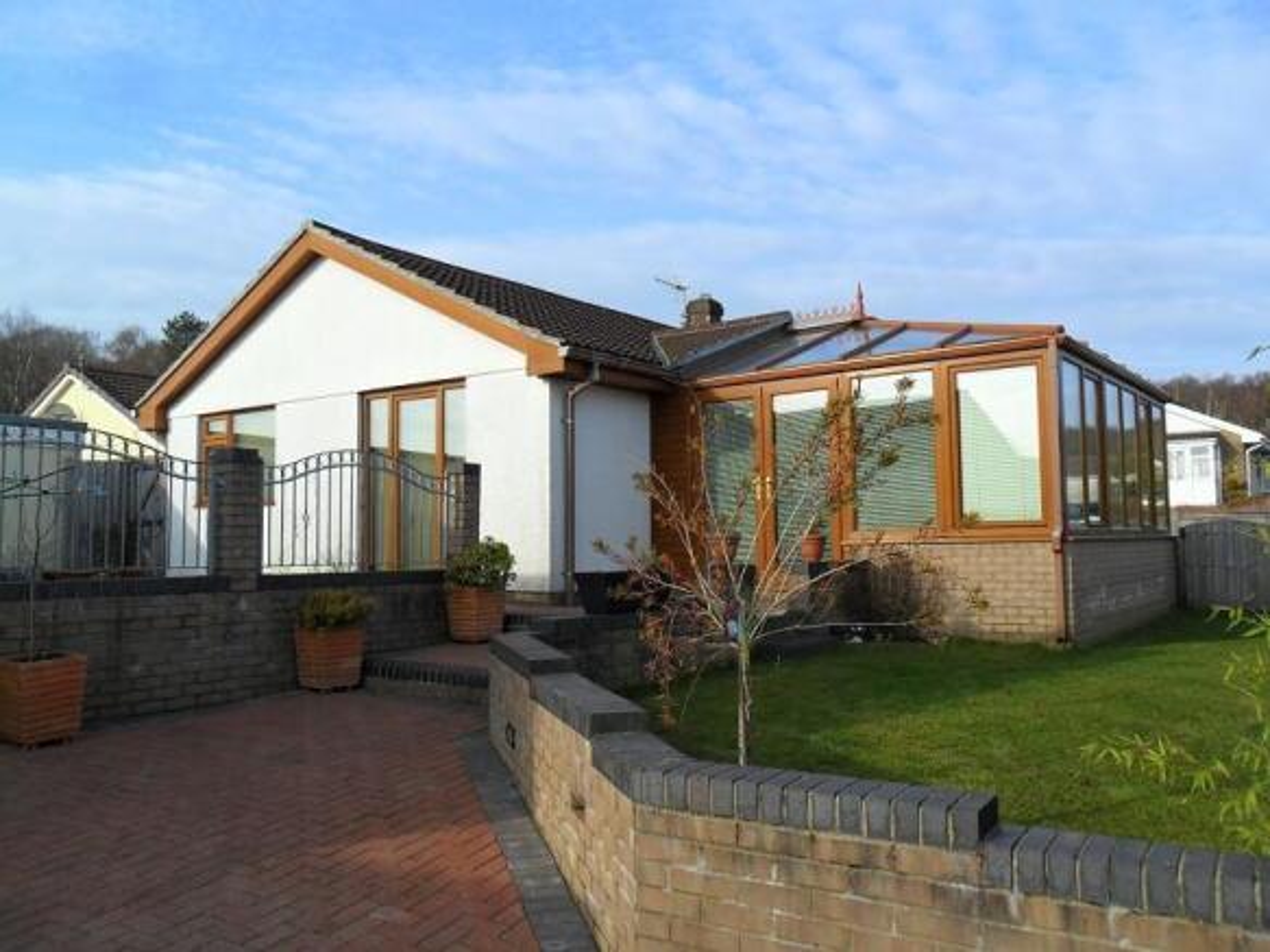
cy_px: 476
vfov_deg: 51.3
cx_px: 635
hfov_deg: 65.3
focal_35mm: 27
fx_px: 990
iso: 100
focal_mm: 4.9
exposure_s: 1/750
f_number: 3.5
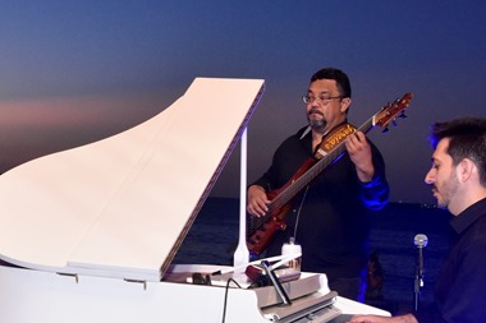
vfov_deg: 17.2
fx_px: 1066
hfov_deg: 25.2
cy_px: 230
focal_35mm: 79
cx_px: 86
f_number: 5
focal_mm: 20
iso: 1600
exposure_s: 1/100
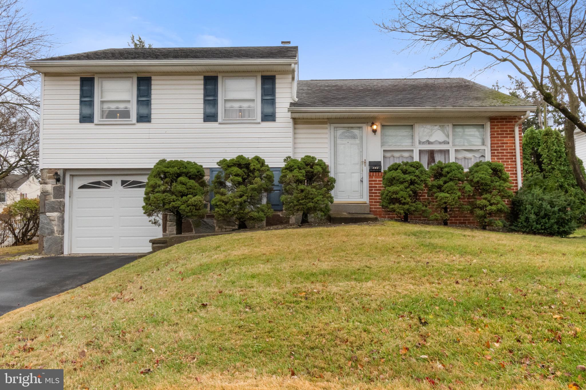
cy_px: 195
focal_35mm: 27
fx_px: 439
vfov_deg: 47.9
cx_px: 293
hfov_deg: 67.4
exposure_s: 1/5
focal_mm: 18
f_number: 22
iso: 1250
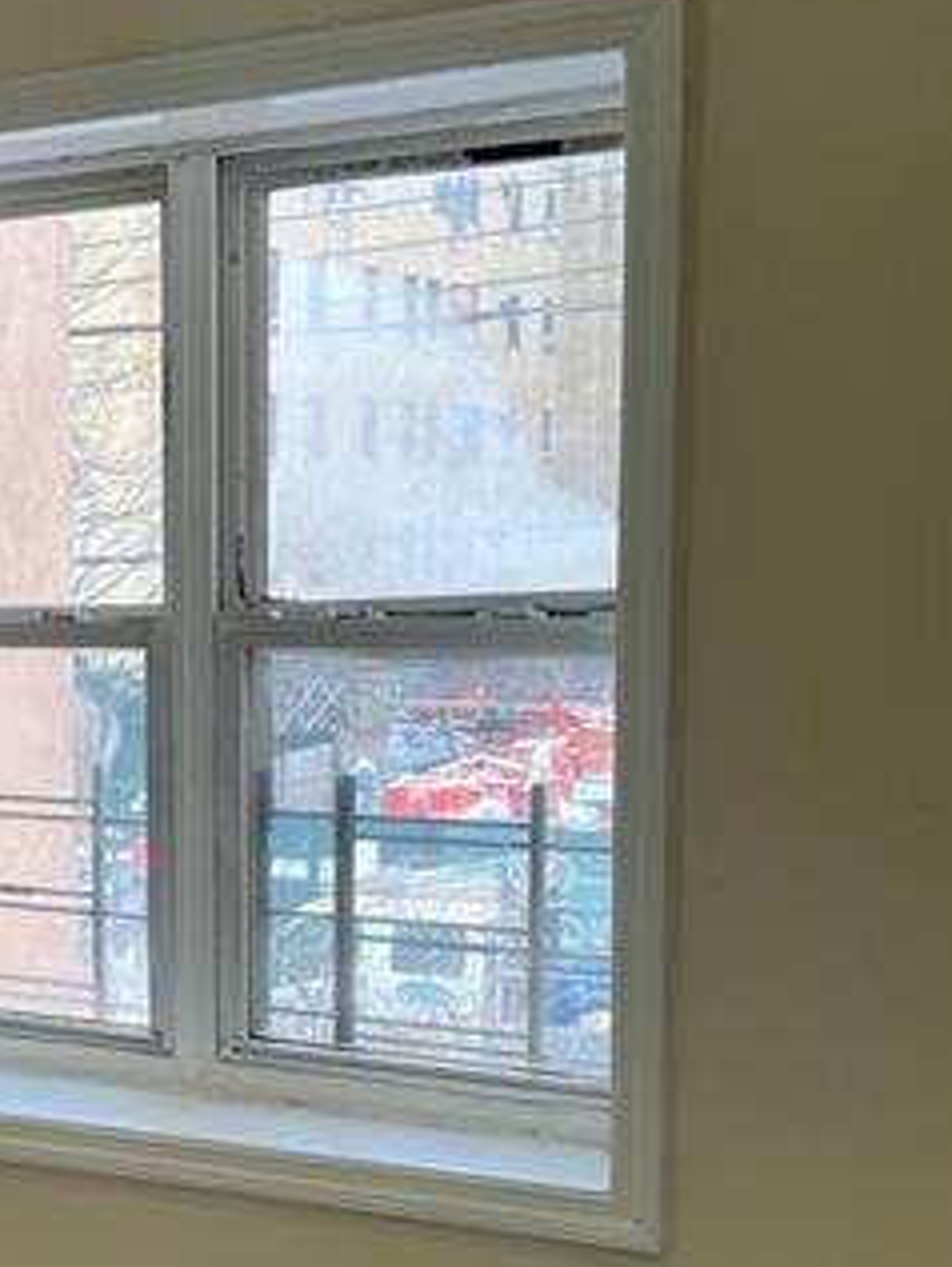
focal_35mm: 63
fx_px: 2309
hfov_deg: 22.1
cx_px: -76
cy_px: 835
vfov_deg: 30.5
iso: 40
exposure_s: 1/282
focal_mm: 5.7
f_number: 1.5
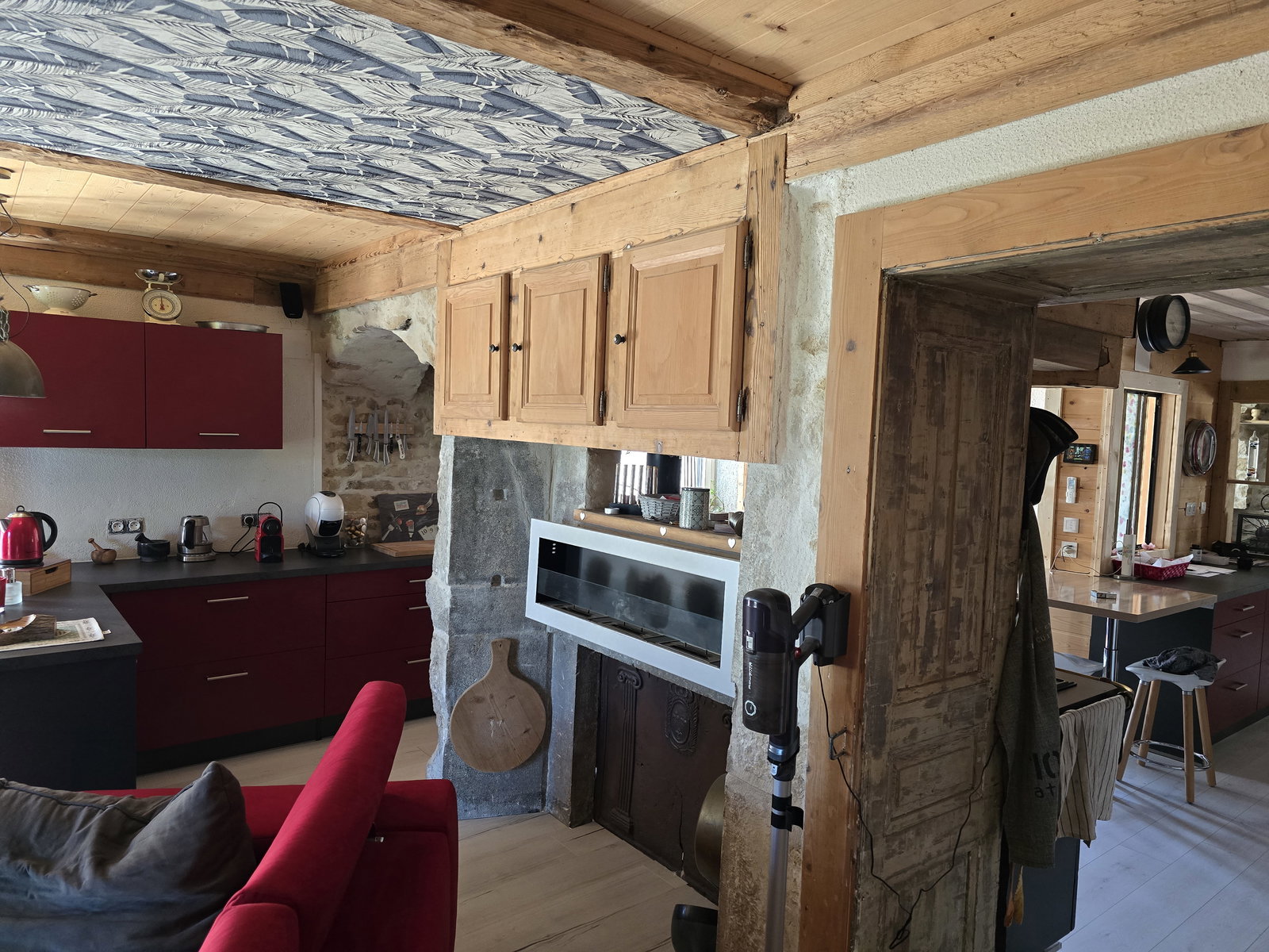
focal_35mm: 23
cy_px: 476
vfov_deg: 58.9
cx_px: 634
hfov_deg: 73.9
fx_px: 843
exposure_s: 1/120
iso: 640
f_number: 1.7
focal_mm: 6.3
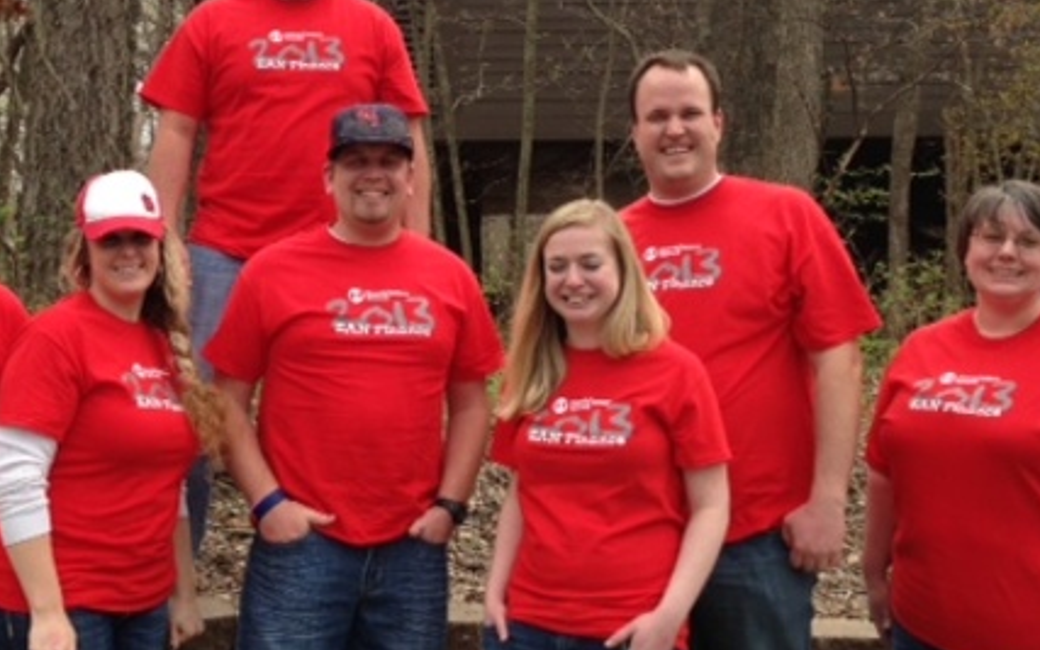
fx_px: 1672
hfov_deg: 34.3
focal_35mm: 59
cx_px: 368
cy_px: 241
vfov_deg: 22.0
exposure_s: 1/531
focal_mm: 4.13
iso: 50
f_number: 2.4
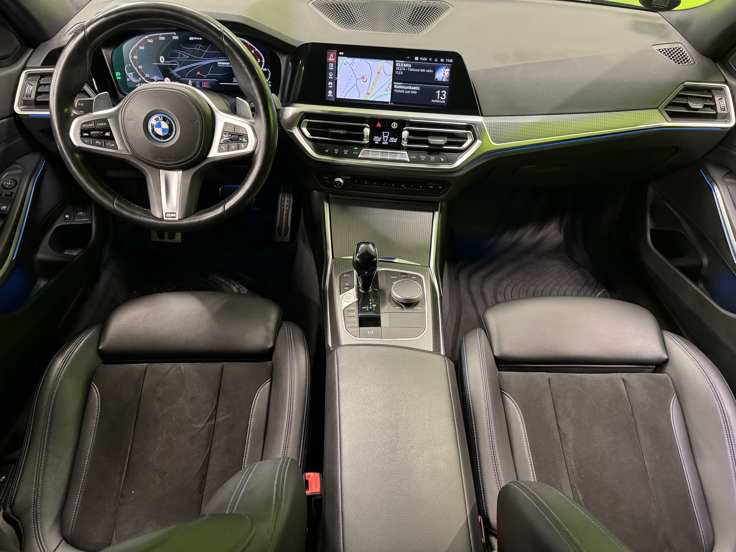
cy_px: 276
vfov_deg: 56.8
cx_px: 368
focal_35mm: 24
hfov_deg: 71.6
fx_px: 510
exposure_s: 1/51
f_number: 1.78
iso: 800
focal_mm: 6.76
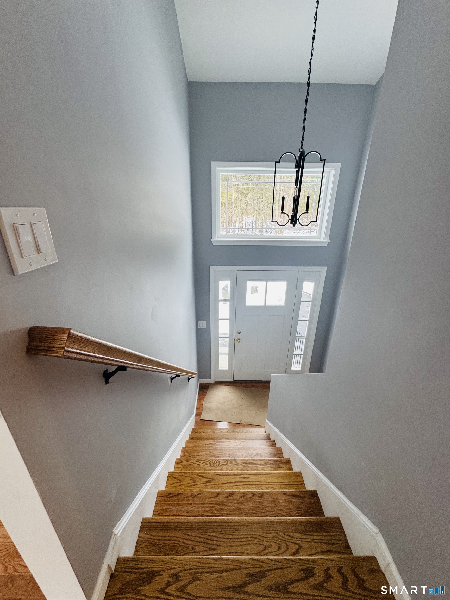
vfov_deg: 102.1
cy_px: 300
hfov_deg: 85.7
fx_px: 243
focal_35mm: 14
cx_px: 225
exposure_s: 1/120
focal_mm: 2.22
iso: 160
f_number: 2.2
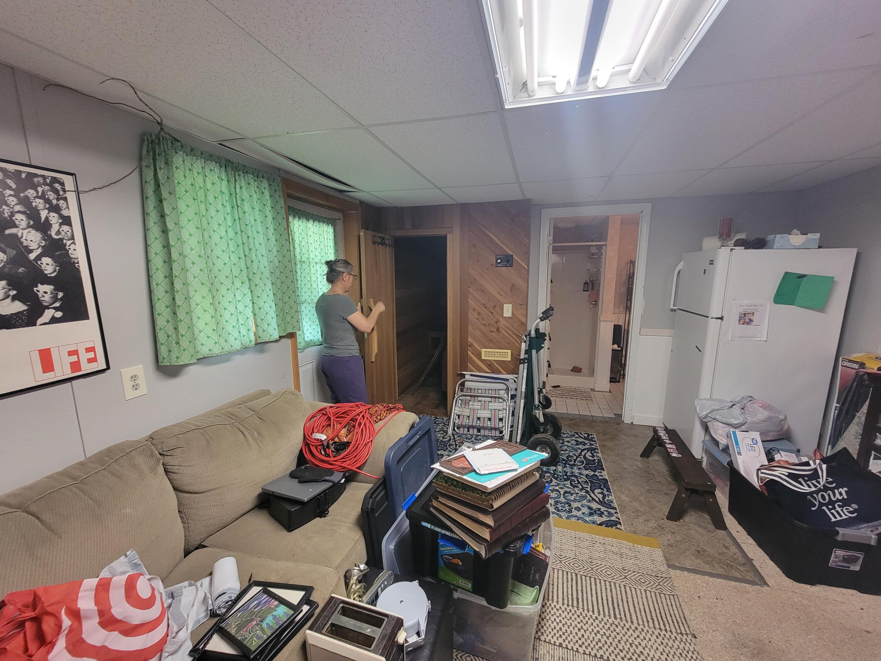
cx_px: 440
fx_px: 331
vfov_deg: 89.9
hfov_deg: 106.2
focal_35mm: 13
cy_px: 330
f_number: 2.2
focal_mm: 2.2
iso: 400
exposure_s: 1/40
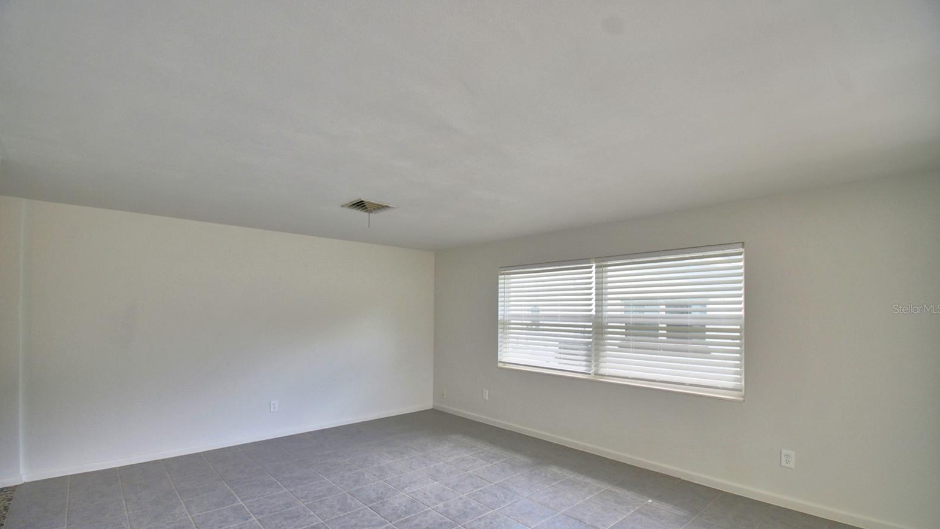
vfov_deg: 66.6
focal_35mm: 16
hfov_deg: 99.4
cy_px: 309
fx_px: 399
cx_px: 467
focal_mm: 10
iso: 200
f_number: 4.5
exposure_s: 1/250
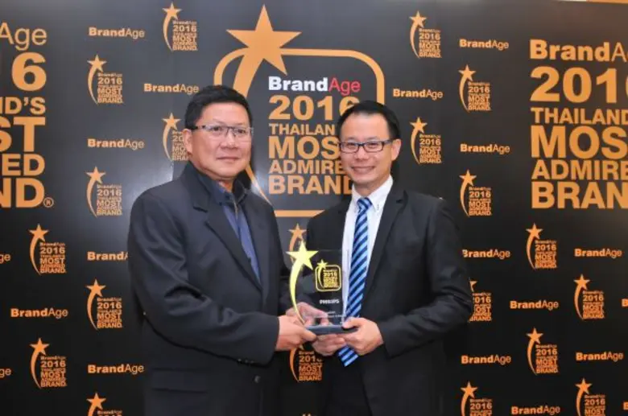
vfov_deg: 32.9
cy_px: 208
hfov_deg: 48.0
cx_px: 314
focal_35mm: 40
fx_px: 705
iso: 800
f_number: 4.5
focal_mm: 27
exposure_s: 1/80
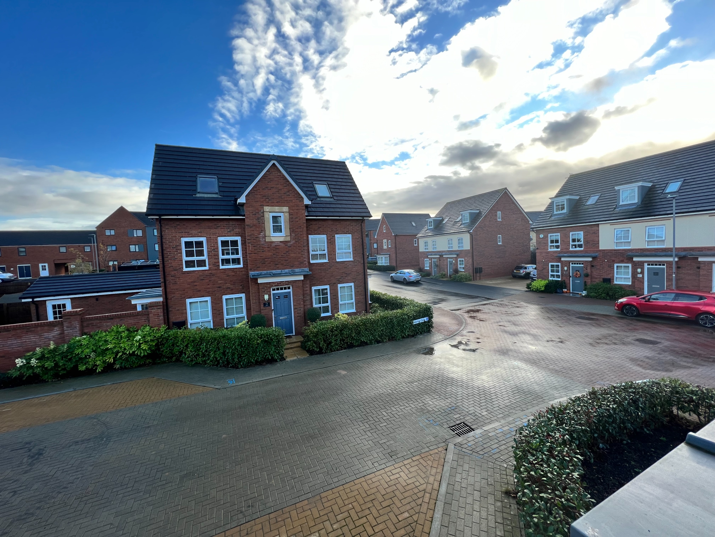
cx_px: 358
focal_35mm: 13
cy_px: 268
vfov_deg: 89.9
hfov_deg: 106.2
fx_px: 269
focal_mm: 1.57
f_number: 1.8
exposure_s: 1/198
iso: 32
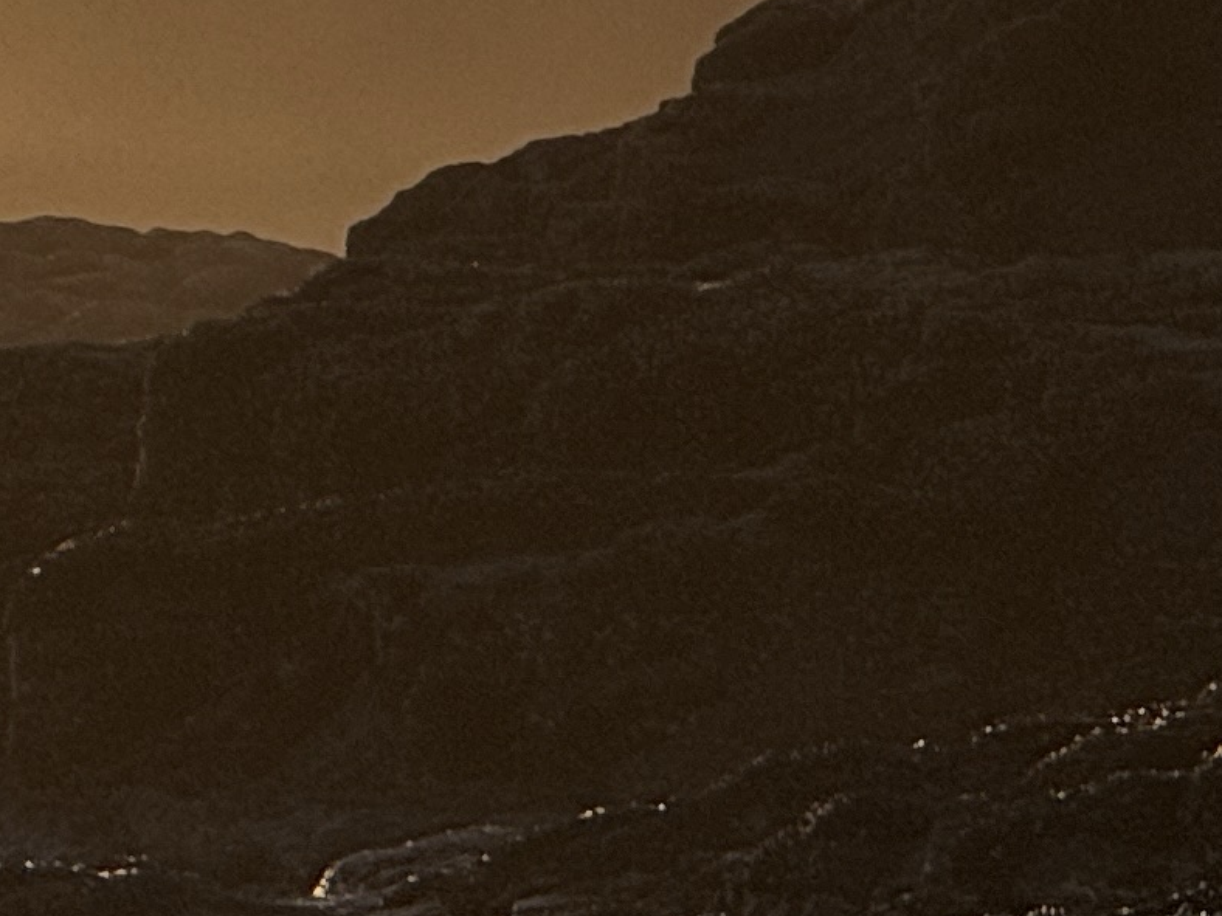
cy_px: -839
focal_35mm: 614
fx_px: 21675
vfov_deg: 2.4
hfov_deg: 3.2
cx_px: -78
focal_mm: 15.66
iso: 50
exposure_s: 1/1395
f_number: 2.8
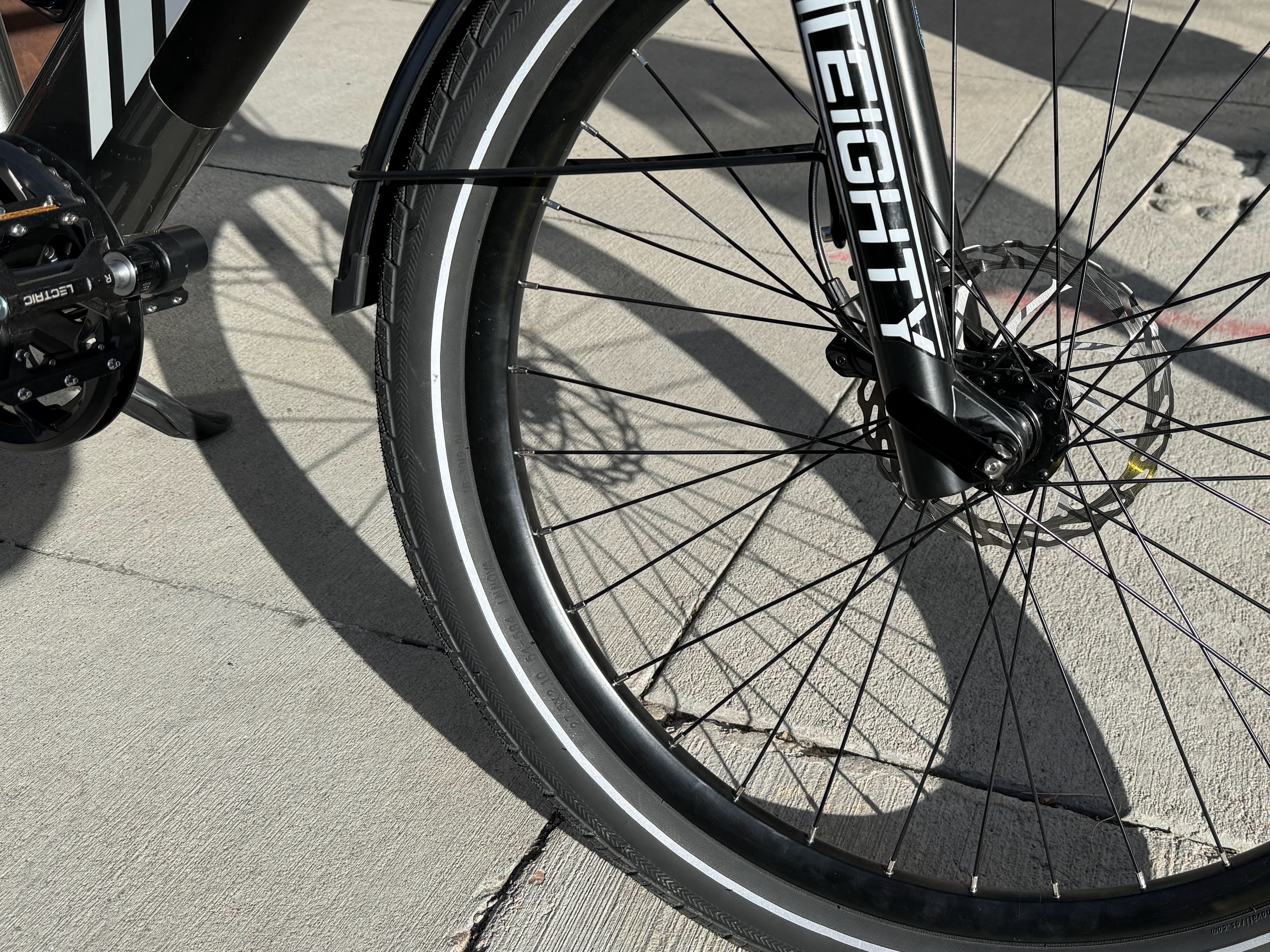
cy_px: 306
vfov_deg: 37.3
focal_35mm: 38
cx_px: 942
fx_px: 1394
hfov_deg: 47.3
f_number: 1.78
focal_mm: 6.76
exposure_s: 1/3597
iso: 80
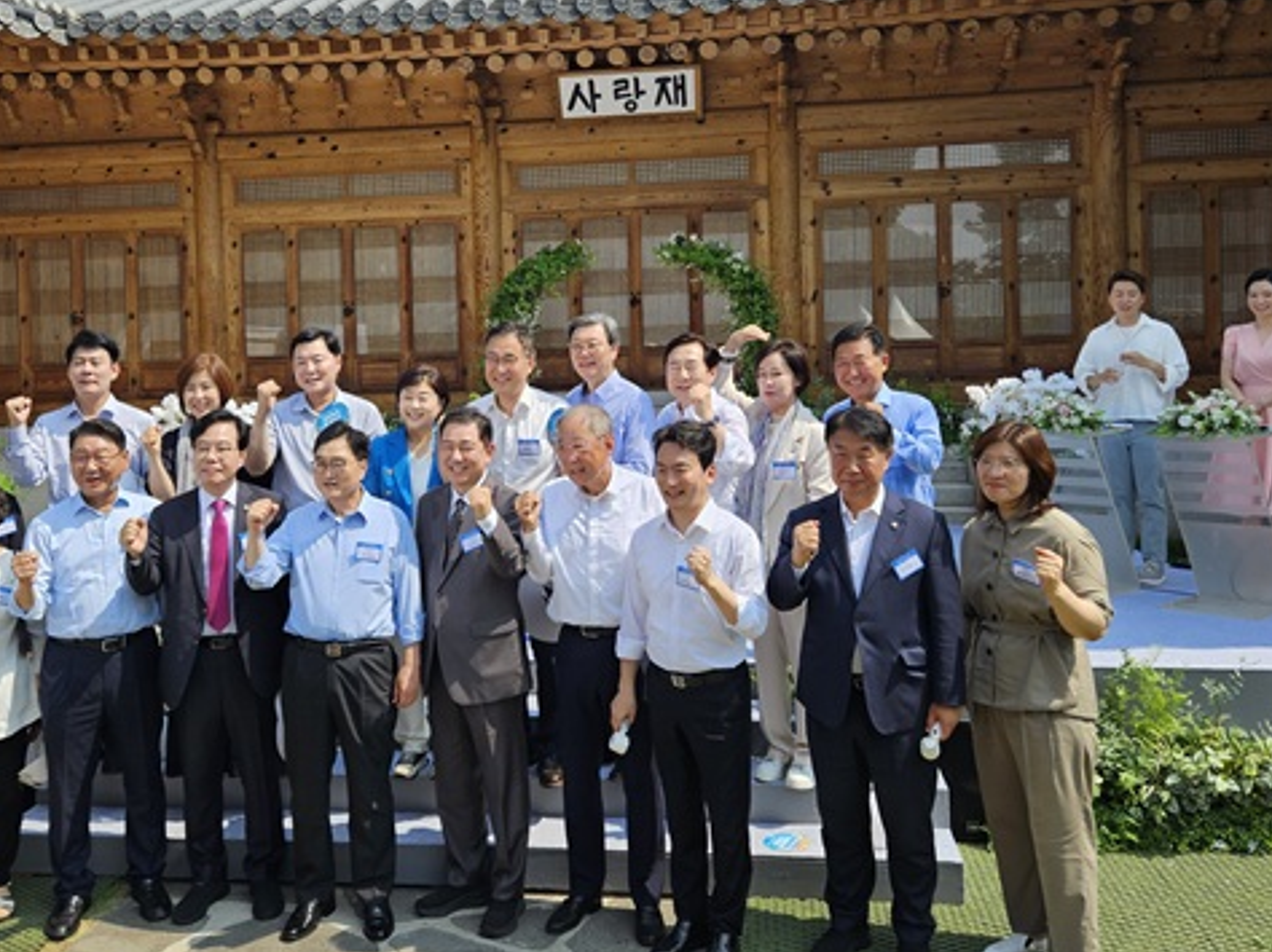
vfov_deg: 41.5
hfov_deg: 53.8
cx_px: 550
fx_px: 1249
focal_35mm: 34
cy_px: 374
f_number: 1.8
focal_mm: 5.4
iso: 25
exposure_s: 1/1311
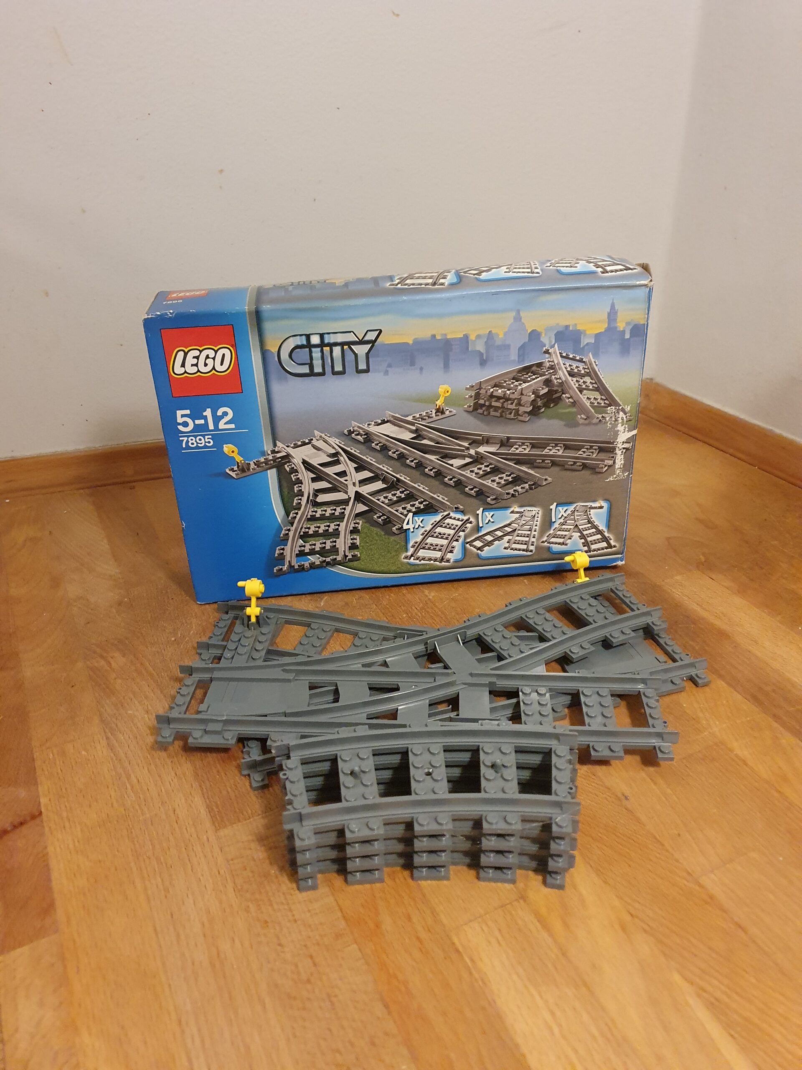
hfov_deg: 53.1
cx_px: 401
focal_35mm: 26
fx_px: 803
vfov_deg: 67.3
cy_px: 535
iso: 640
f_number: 1.5
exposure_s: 1/50
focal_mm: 4.32
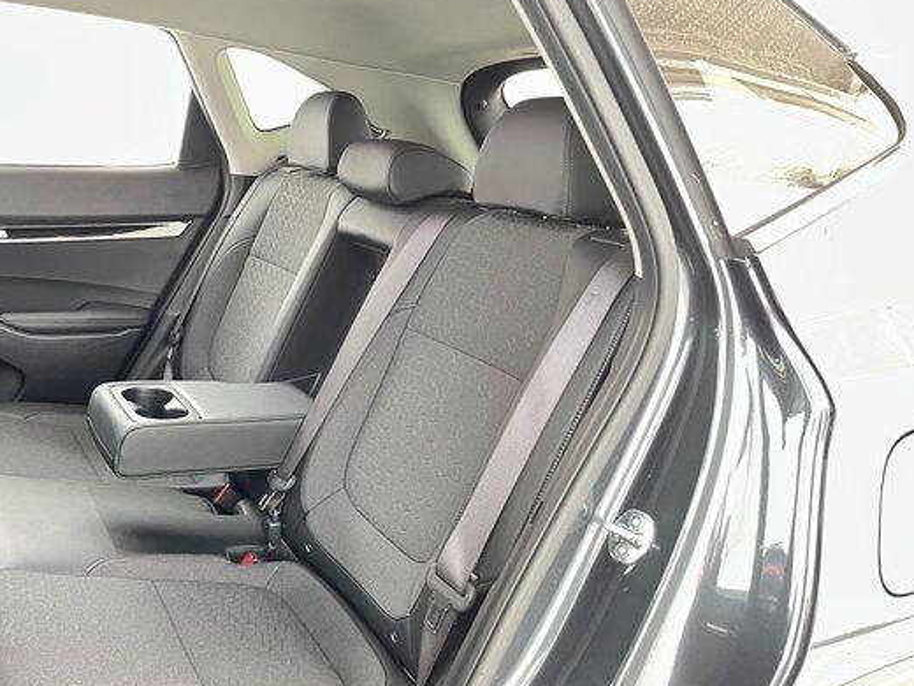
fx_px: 845
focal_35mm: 32
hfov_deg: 56.4
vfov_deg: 43.9
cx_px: 364
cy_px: 410
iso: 800
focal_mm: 5.1
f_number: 1.6
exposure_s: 1/24
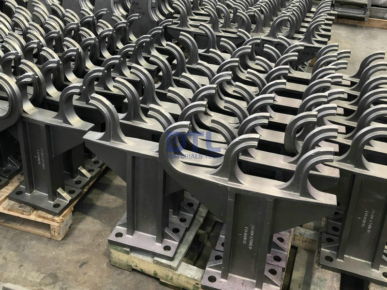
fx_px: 313
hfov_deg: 63.4
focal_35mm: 28
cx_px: 194
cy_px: 145
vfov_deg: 49.7
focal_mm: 3.99
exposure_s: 1/17
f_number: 1.8
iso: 64
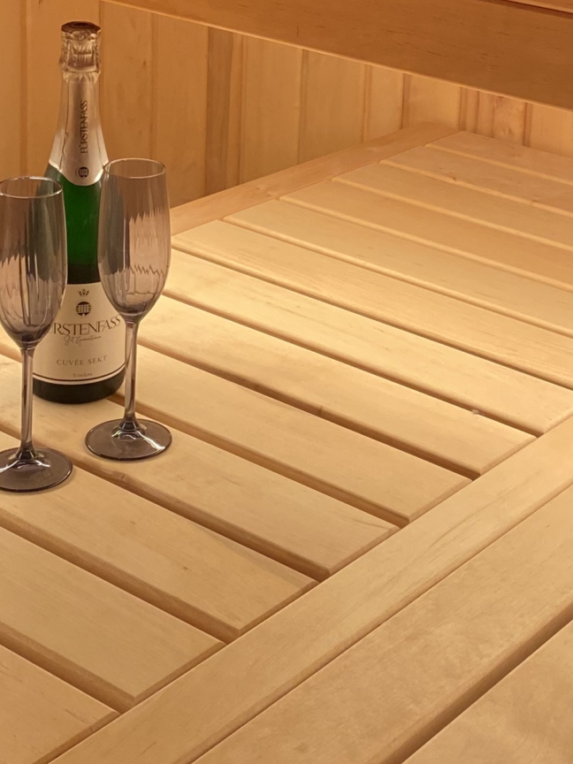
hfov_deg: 19.1
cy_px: 116
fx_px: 1699
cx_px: 383
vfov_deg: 24.8
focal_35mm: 77
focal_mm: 4.25
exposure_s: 1/100
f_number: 1.8
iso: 125
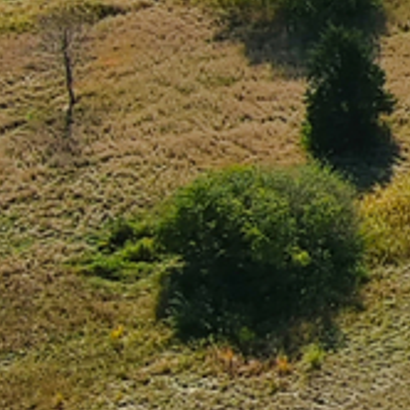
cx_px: 1321
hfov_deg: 6.5
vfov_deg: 7.1
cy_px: -287
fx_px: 3229
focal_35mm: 241
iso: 105
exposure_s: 1/1560
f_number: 2.8
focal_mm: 10.6
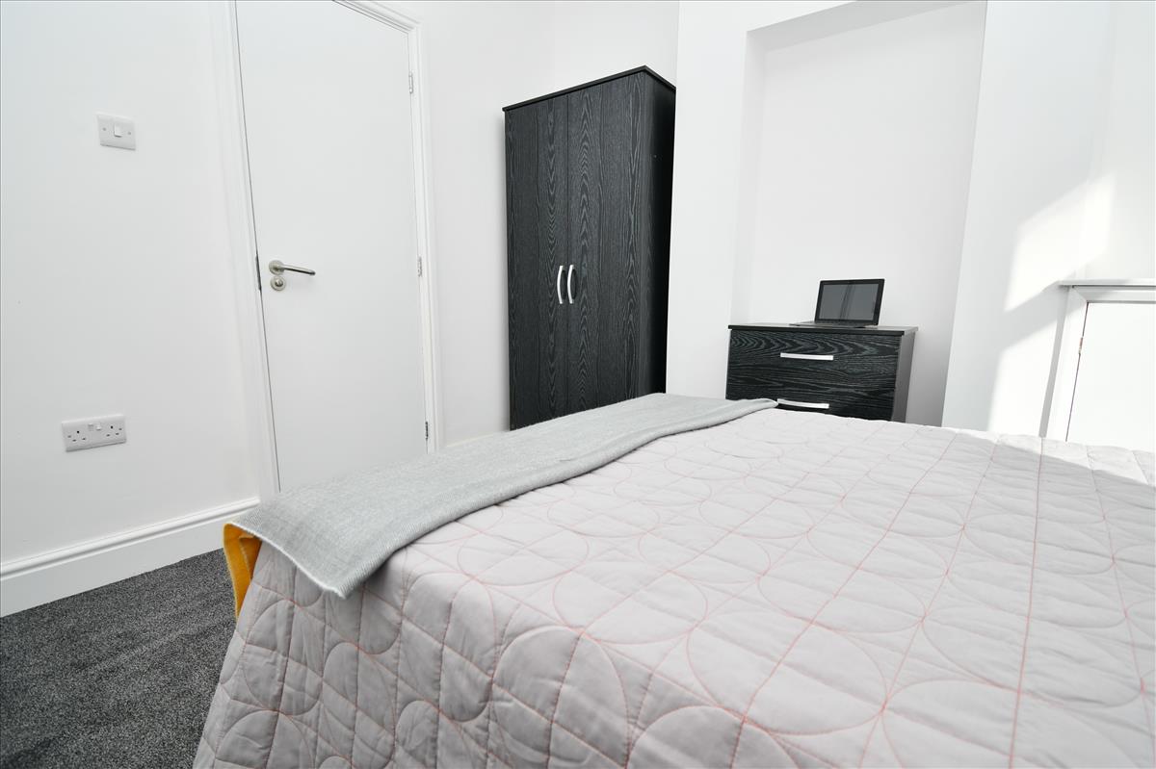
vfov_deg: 77.3
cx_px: 578
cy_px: 384
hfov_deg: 100.4
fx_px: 481
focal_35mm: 15
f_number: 4.5
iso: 100
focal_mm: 10
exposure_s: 1/250
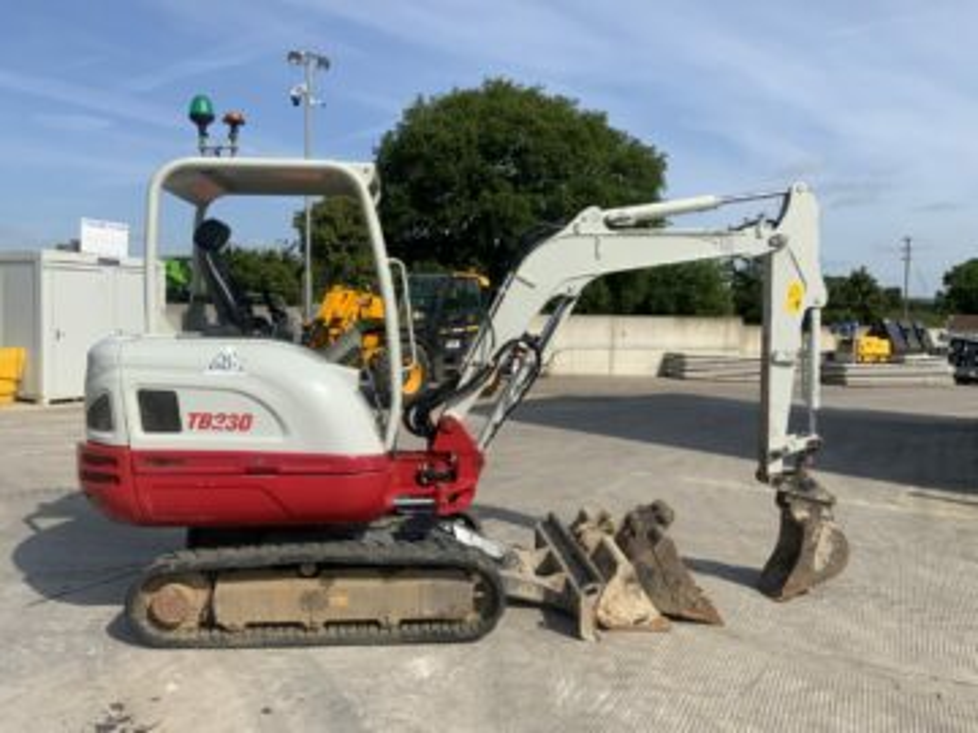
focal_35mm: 29
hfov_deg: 61.7
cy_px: 366
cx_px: 489
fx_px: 819
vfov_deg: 48.2
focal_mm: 3
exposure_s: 1/2667
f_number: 1.8
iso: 16
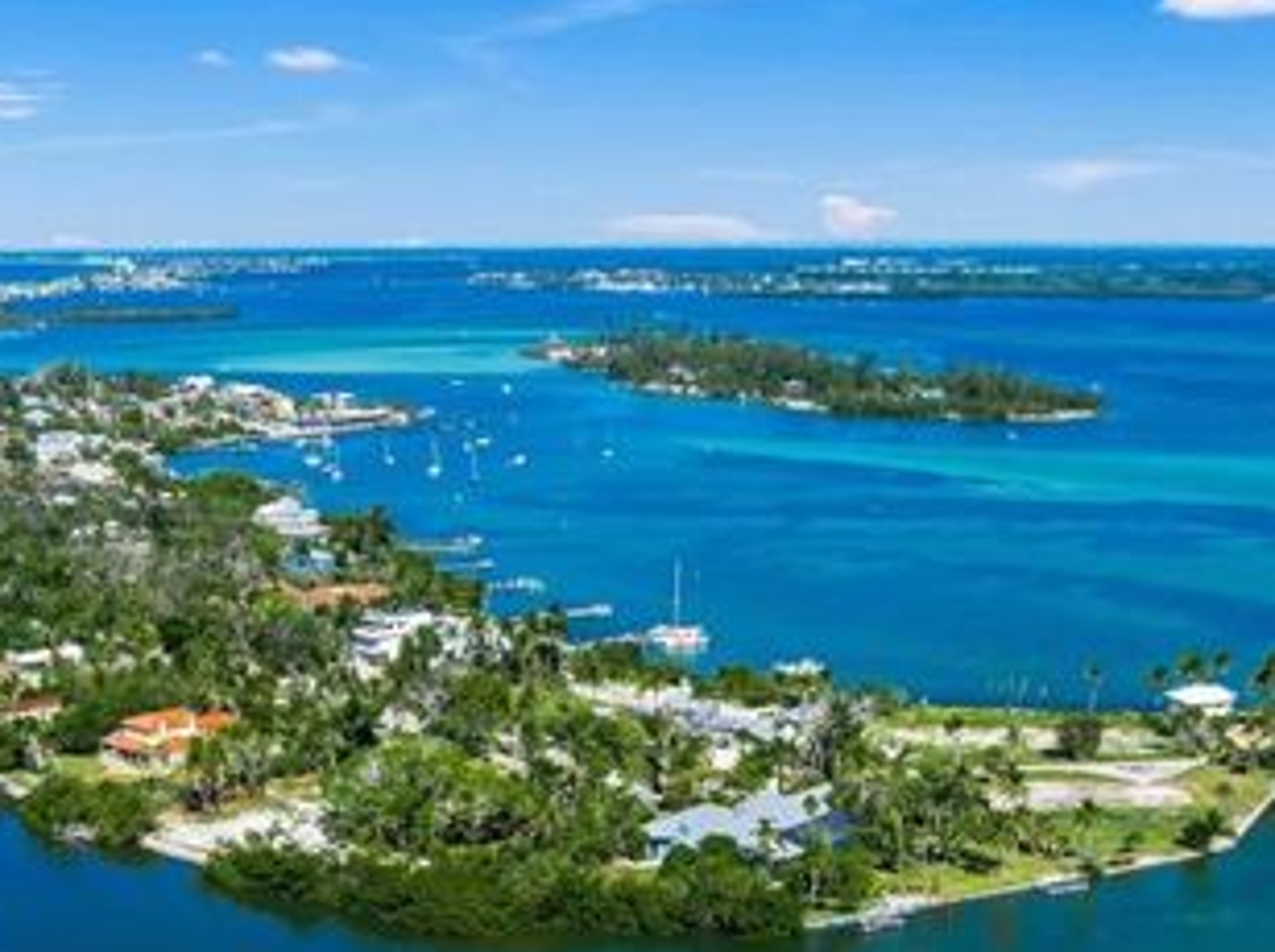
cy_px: 1000
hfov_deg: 34.9
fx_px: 2023
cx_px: 768
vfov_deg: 25.0
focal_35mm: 55
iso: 100
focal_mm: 12.29
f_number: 2.8
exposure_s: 1/1600
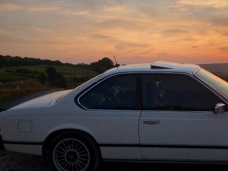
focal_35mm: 49
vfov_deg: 29.6
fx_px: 323
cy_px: 69
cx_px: 184
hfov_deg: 37.4
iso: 20
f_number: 1.8
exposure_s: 1/813
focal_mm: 3.99
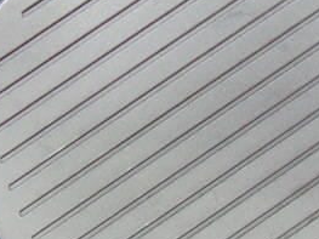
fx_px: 829
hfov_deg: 21.1
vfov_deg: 16.4
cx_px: 313
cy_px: 120
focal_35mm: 90
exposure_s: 1/60
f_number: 3.6
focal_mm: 6.42
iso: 400
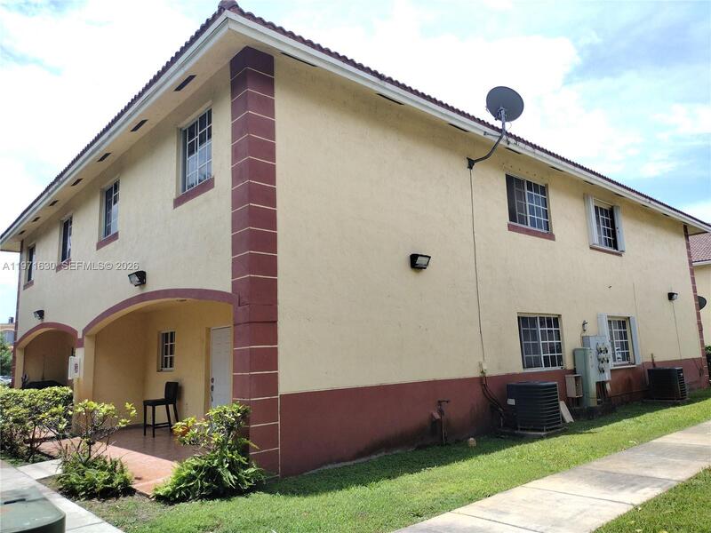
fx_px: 555
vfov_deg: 51.4
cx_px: 356
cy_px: 266
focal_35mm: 27
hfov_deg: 65.3
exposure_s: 1/1854
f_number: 1.7
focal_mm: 4.71
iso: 100
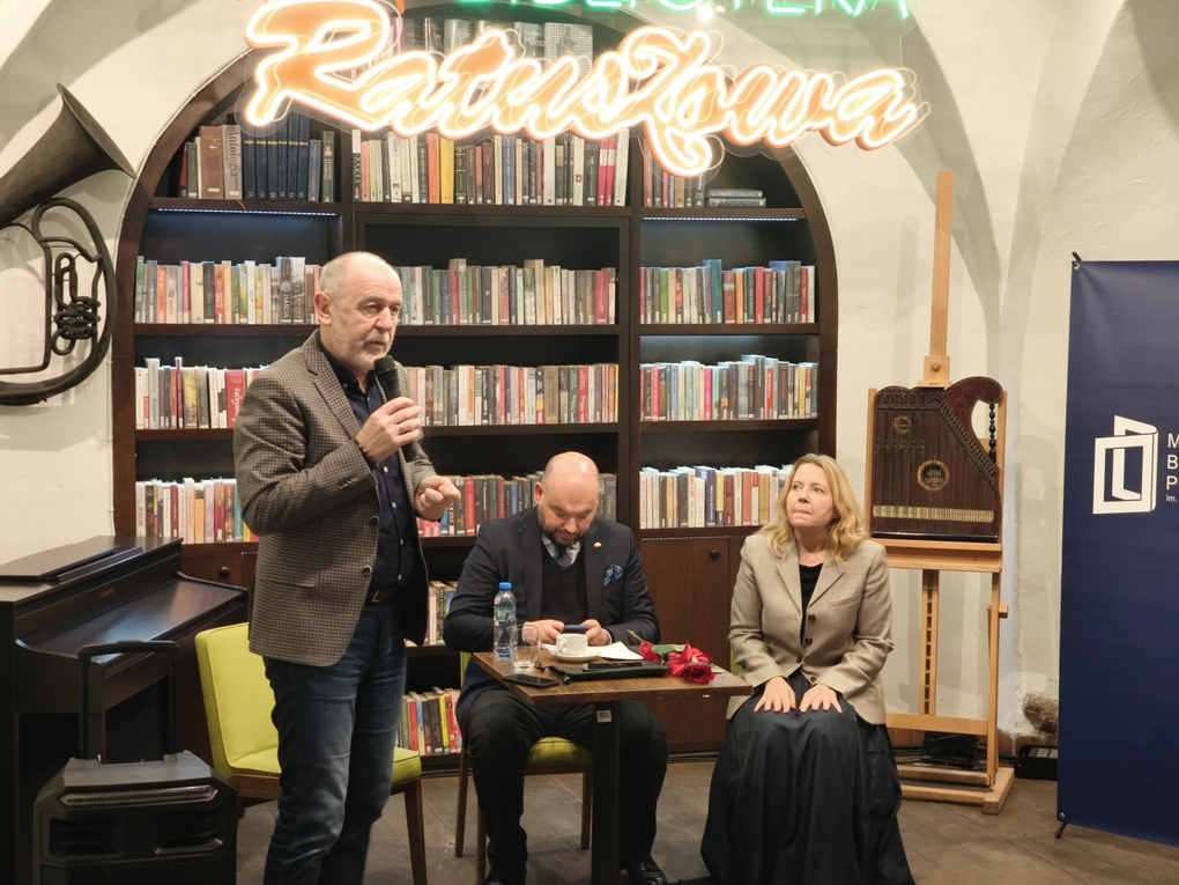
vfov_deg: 24.4
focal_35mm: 60
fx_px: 2044
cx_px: 590
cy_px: 442
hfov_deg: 32.2
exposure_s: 1/50
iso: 2000
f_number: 2
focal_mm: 8.8
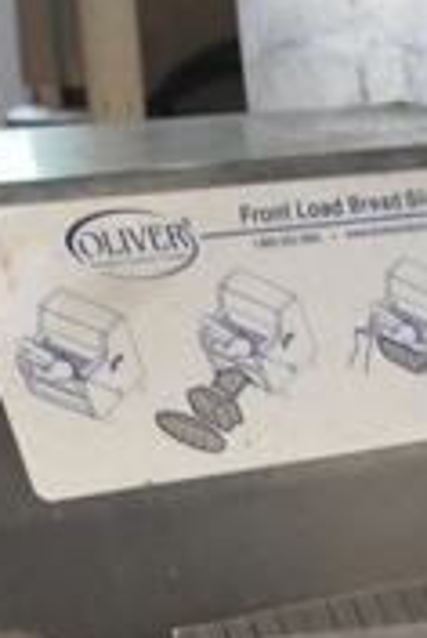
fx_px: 2481
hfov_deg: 9.7
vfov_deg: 12.6
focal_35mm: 140
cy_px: 1321
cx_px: 503
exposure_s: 1/125
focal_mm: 18
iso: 1100
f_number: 3.5
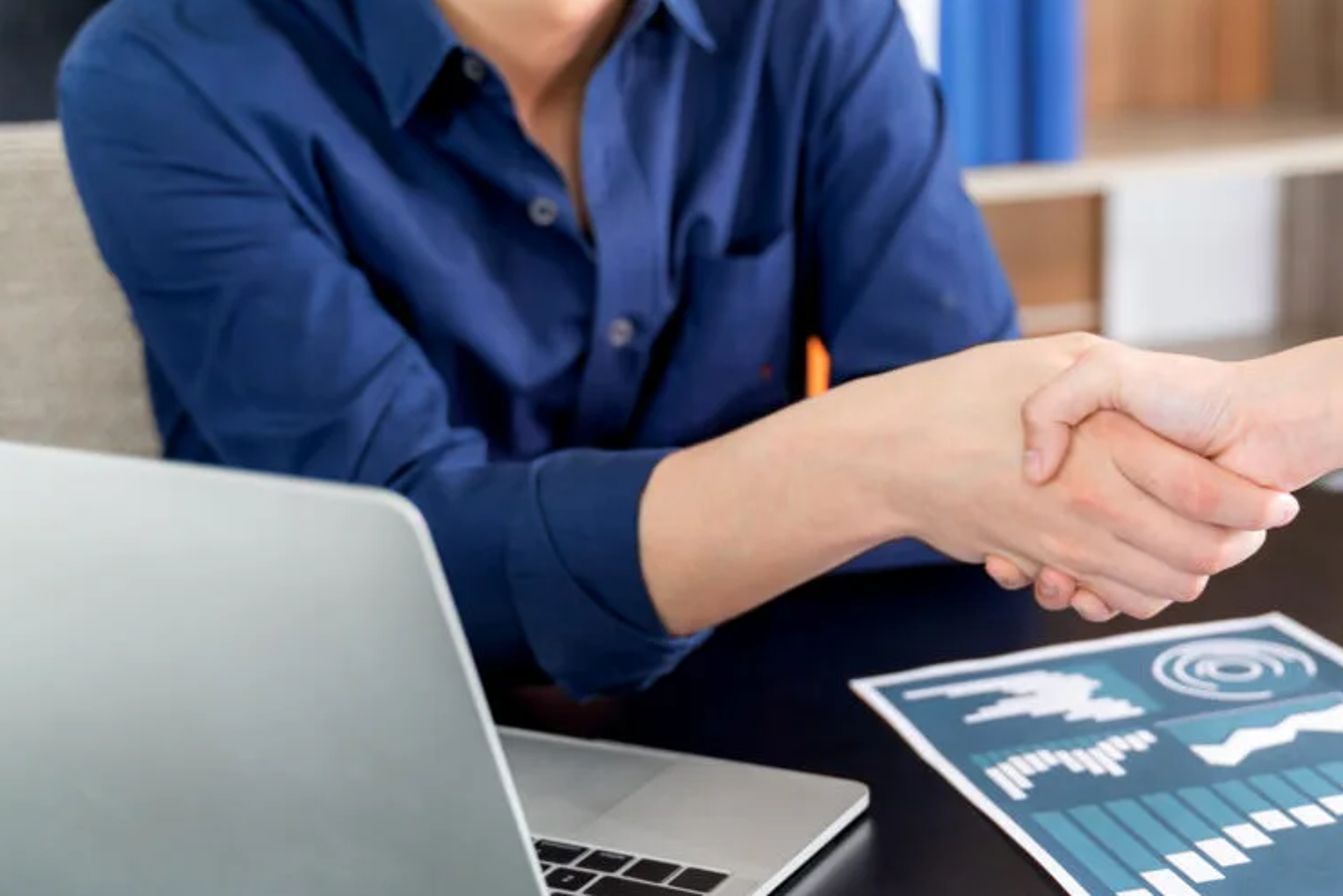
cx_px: 907
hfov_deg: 32.1
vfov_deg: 21.8
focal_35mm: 62
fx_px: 2314
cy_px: 601
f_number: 2.8
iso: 200
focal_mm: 45
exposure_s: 1/20
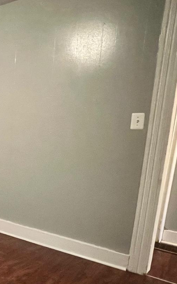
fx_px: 270
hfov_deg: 29.7
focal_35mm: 35
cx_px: -48
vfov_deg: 54.4
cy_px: 186
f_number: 1.8
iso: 1250
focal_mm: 1.57
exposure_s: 1/40
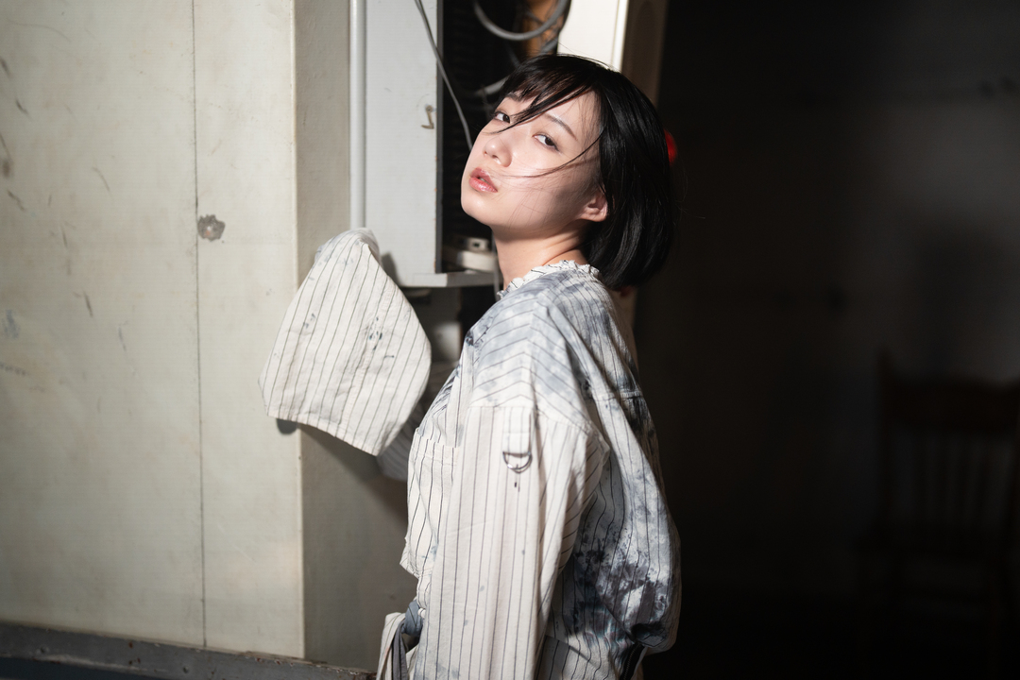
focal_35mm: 50
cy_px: 340
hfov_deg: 39.6
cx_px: 510
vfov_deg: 27.0
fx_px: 1417
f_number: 1.2
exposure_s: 1/1250
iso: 640
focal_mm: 50
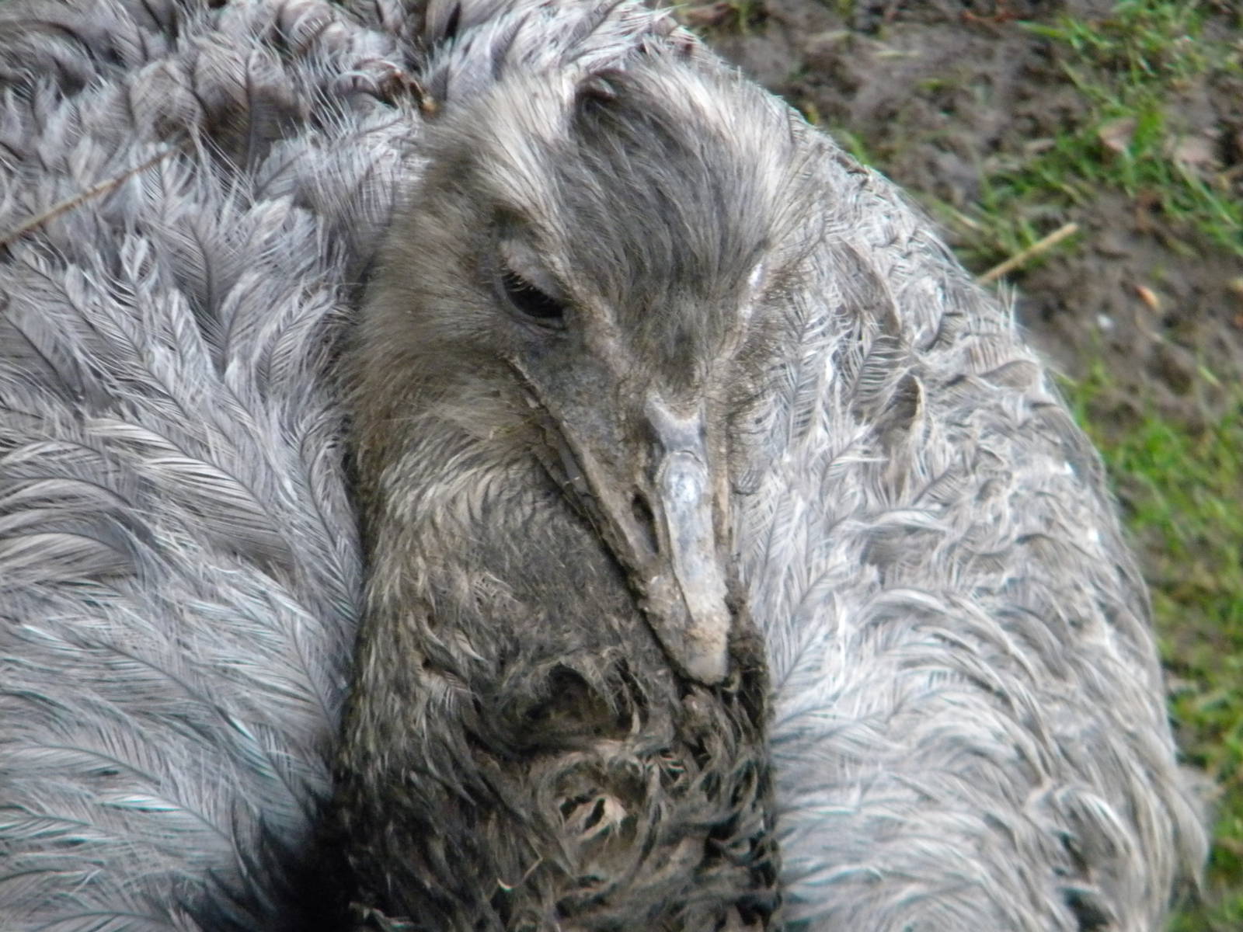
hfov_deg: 4.8
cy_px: 466
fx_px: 14866
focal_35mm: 414
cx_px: 622
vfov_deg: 3.6
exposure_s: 1/120
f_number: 5.4
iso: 800
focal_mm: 75
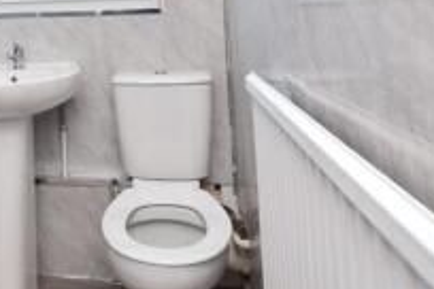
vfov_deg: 33.0
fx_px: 422
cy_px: -31
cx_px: 83
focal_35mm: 35
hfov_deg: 50.9
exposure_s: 1/80
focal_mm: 10
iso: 400
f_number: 4.5
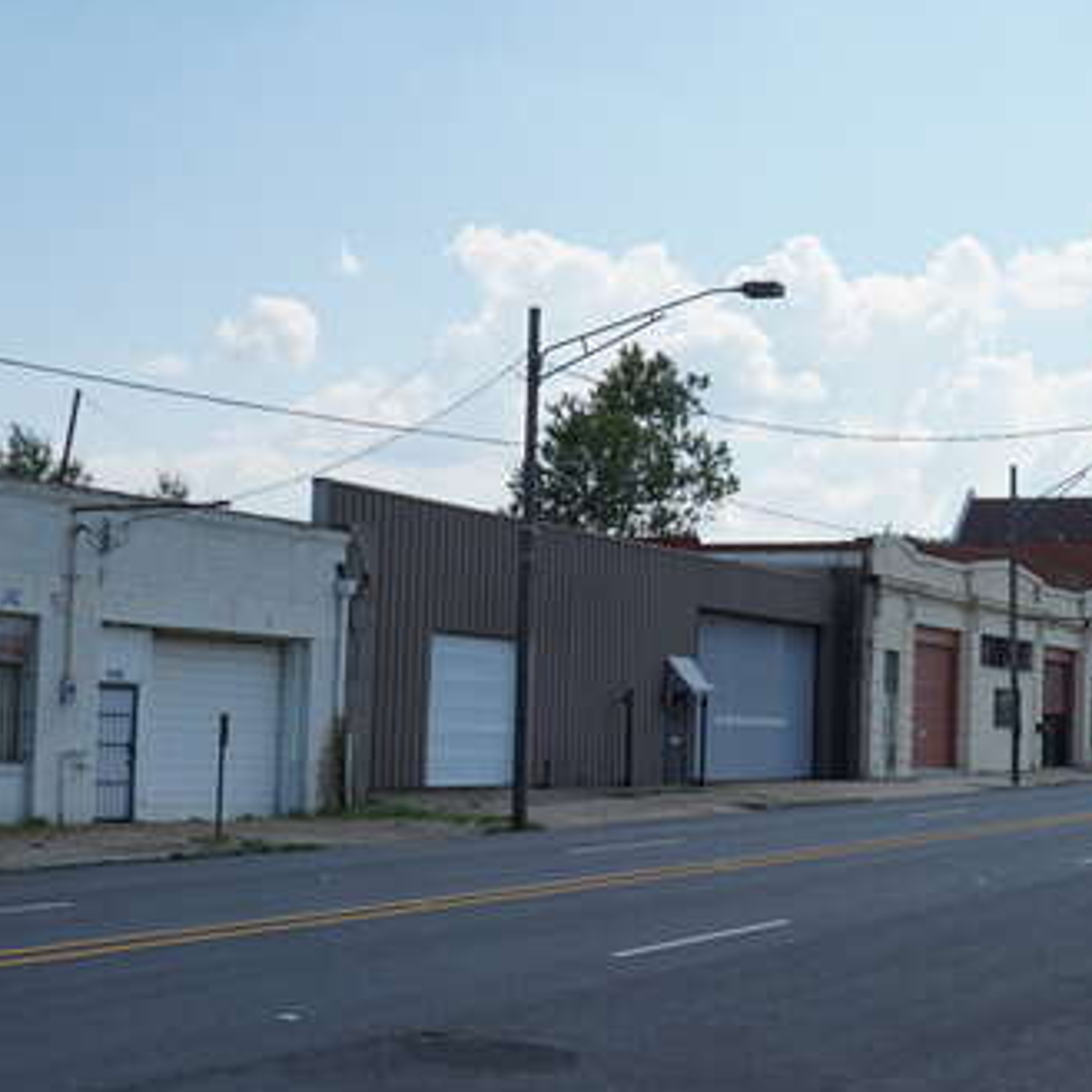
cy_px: 636
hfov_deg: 26.6
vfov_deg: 27.7
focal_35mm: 62
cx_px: 1032
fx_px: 2213
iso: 100
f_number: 8
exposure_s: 1/320
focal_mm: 20
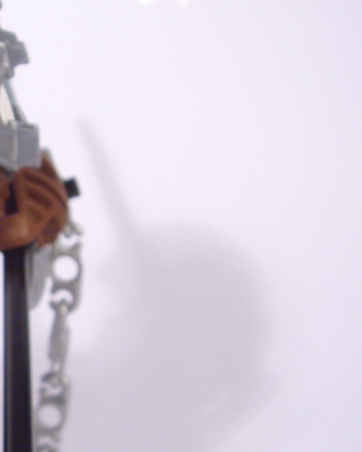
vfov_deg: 24.9
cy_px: 312
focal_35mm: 76
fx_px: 1018
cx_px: -156
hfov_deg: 18.3
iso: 100
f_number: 3.5
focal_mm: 6.3
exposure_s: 1/17
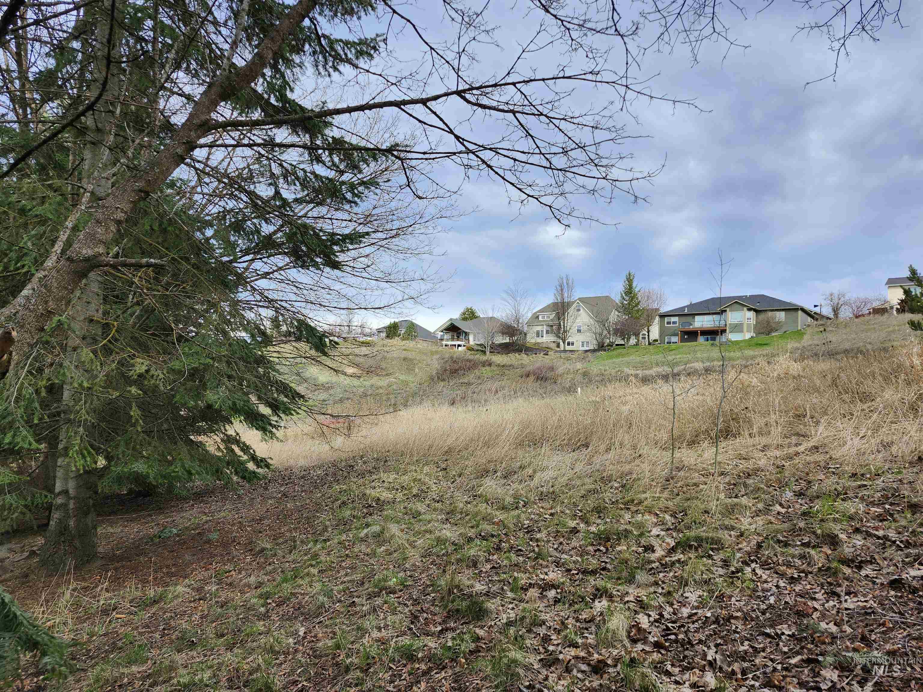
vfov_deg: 58.9
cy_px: 346
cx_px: 462
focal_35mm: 23
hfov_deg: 73.9
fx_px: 613
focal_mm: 5.54
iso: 25
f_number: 1.8
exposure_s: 1/662
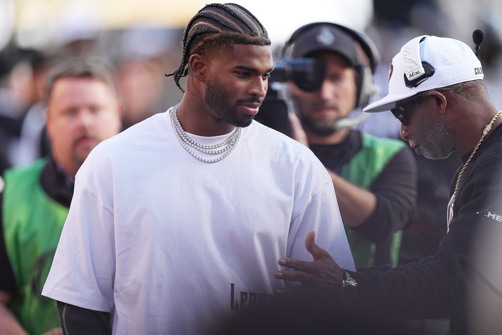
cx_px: 251
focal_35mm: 600
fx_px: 8367
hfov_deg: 3.4
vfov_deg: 2.3
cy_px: 168
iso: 1000
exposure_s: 1/800
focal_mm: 600
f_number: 4
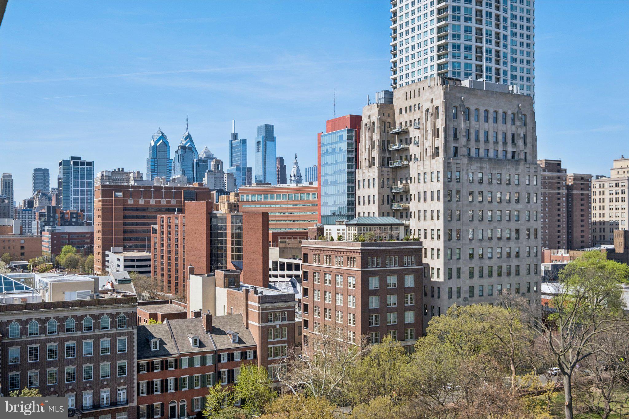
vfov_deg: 36.9
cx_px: 314
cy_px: 210
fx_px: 629
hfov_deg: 53.1
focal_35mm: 36
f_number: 8
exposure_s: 1/800
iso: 250
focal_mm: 24
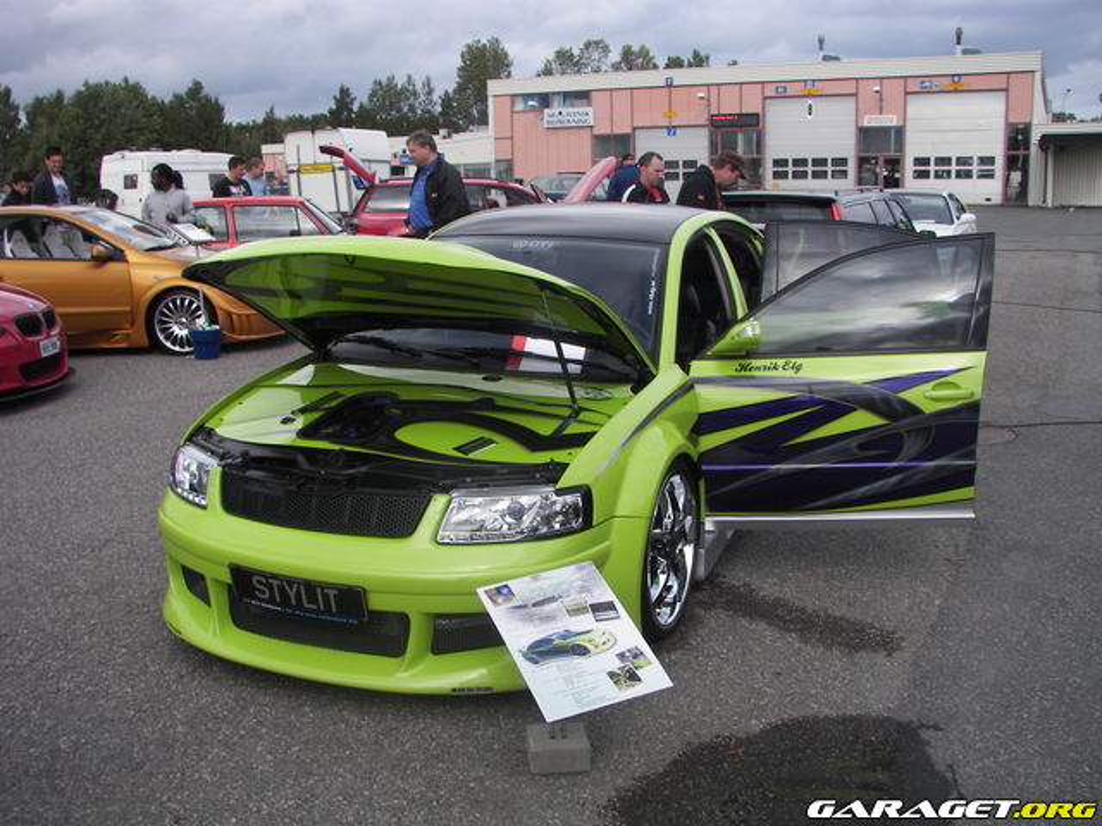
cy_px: 413
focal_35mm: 36
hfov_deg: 51.4
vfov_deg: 39.7
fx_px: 1146
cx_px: 551
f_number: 4
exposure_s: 1/640
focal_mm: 6
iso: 64
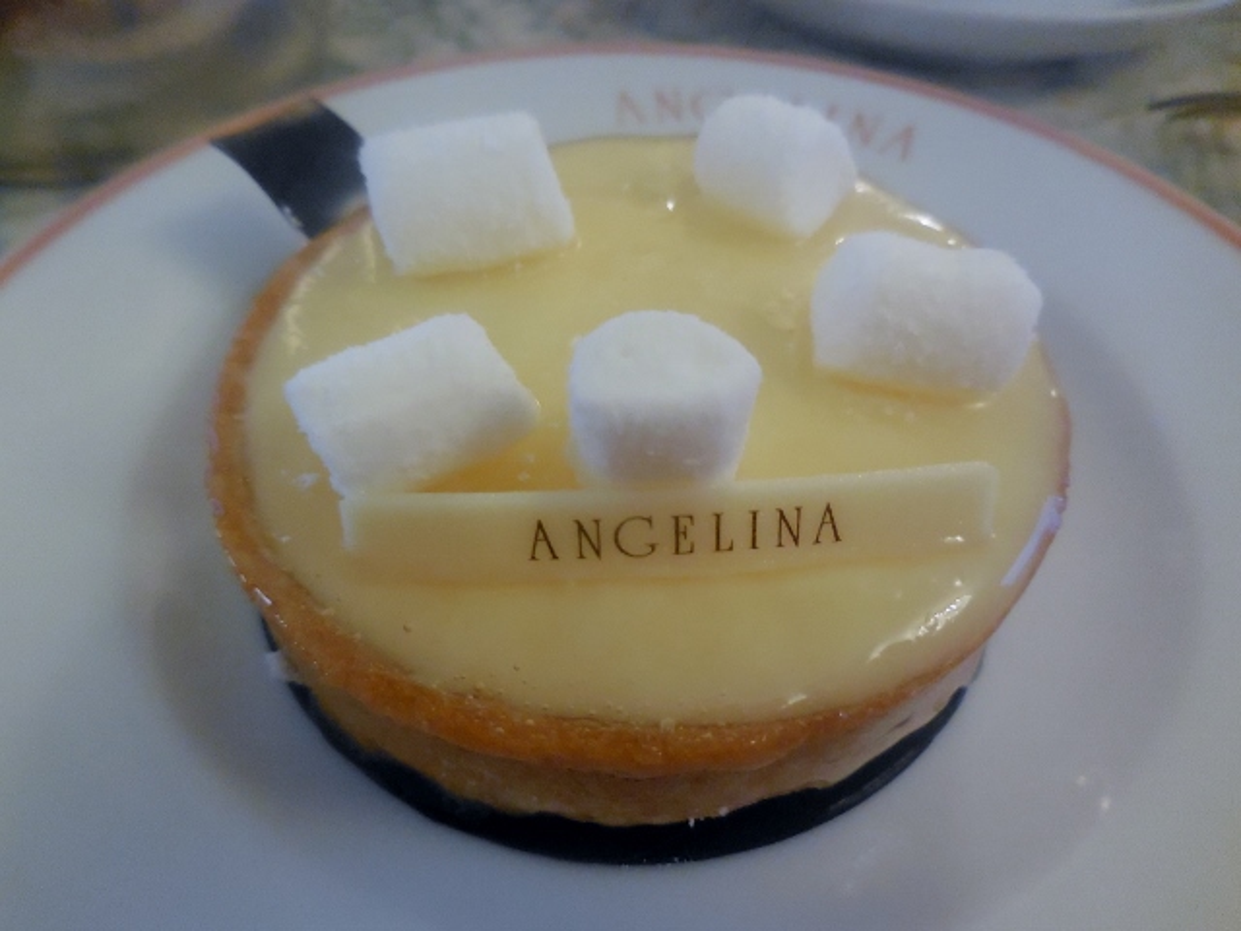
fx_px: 896
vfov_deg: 54.9
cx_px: 620
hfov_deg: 69.4
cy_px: 466
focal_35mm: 25
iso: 400
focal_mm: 4.5
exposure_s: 1/25
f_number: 3.3
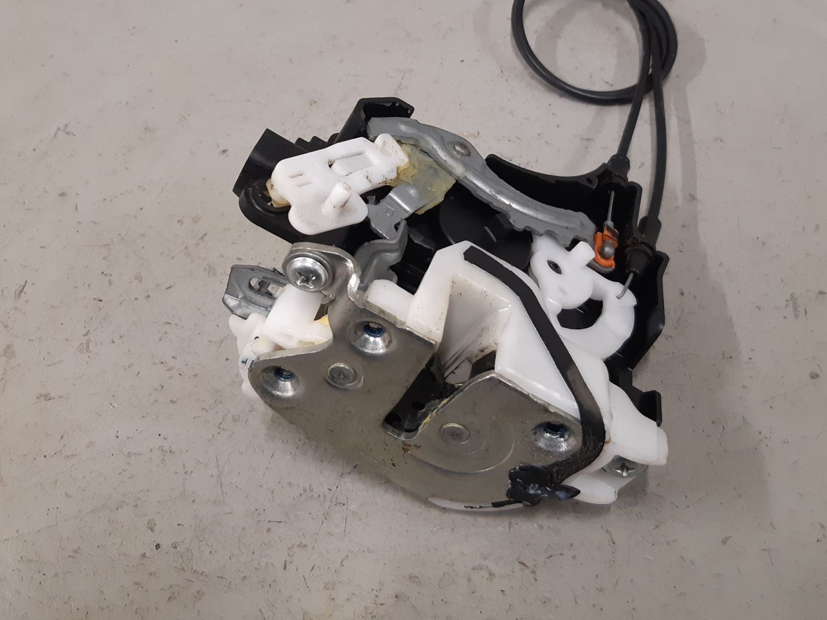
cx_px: 400
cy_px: 233
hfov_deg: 55.3
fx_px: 788
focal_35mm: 33
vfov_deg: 42.6
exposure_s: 1/50
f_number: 1.7
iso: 160
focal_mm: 3.93
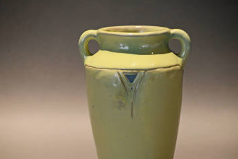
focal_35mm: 190
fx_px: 1257
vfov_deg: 7.2
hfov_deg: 10.8
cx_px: 131
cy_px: 109
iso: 2000
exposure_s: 1/60
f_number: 5.6
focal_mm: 135
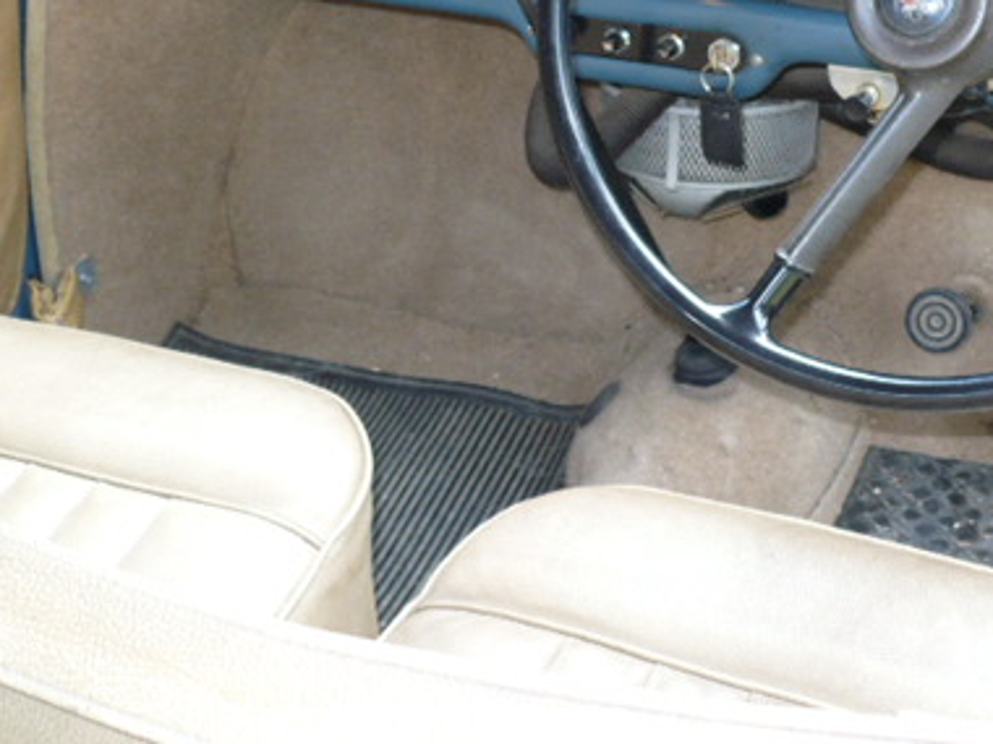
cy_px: 144
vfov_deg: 24.4
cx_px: 538
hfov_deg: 32.7
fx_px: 1692
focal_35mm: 59
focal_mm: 5.8
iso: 100
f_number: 2.8
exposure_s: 1/50
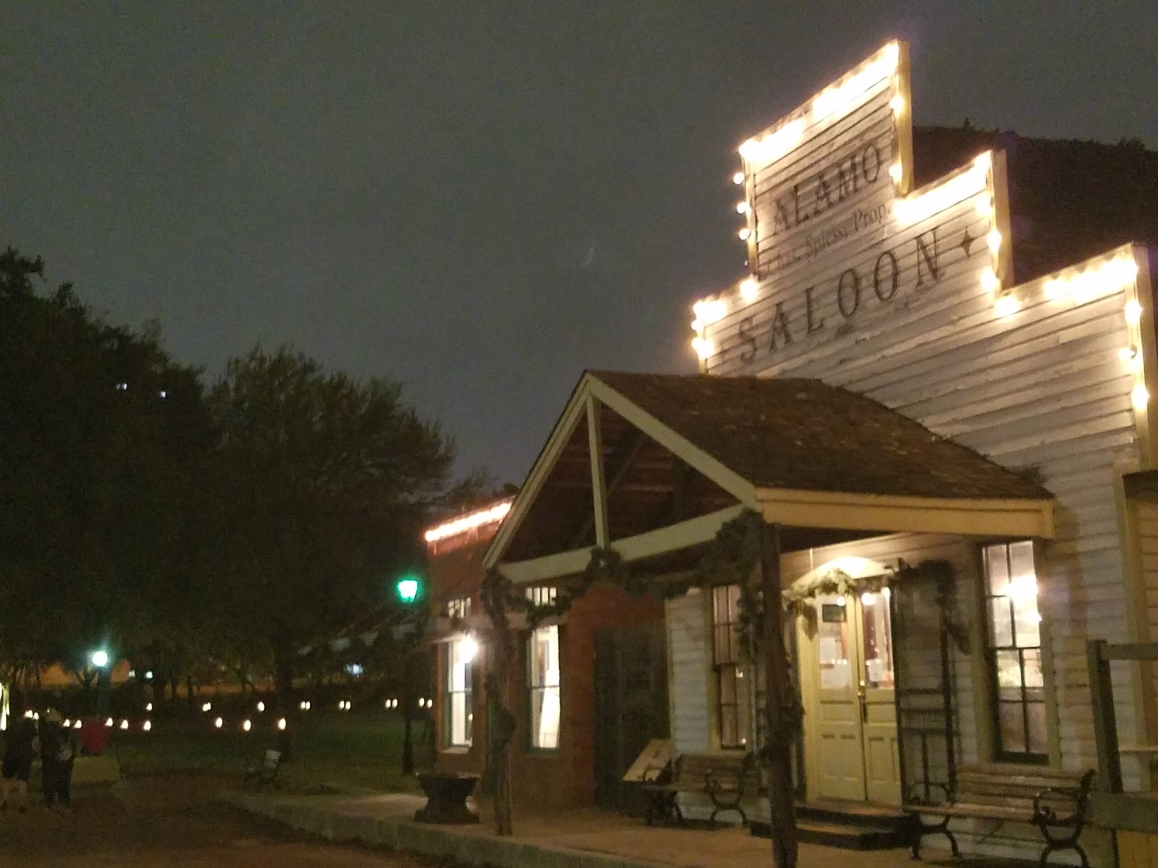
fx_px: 870
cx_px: 579
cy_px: 434
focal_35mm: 26
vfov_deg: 53.1
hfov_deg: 67.3
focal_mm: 4.2
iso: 400
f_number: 1.7
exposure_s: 1/10
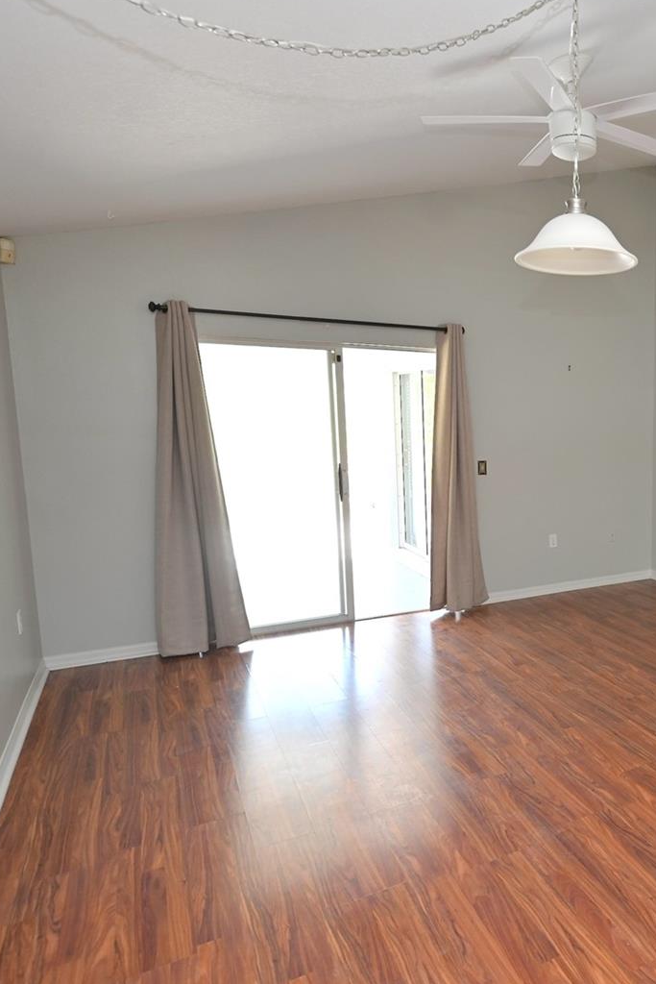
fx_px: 704
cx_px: 645
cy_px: 499
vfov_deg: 69.8
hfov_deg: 43.4
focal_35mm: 26
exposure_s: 1/60
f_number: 4
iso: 320
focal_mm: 16.5
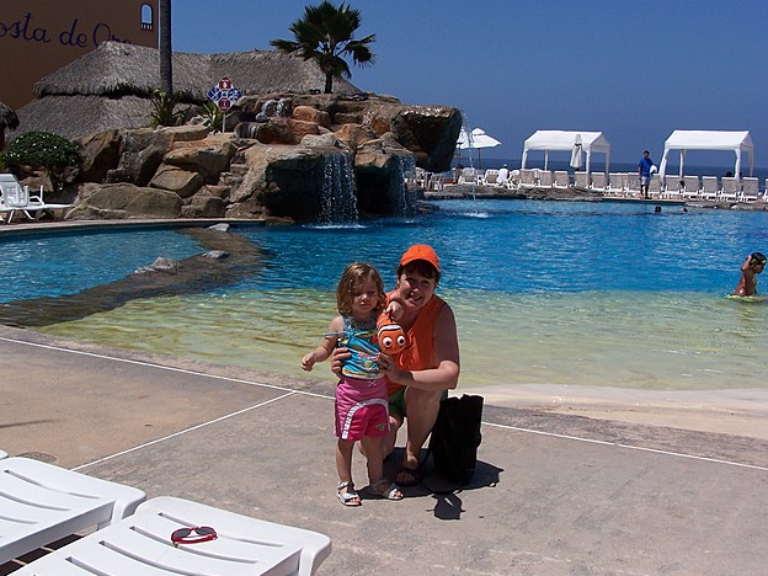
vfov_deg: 35.1
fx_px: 910
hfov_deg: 45.8
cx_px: 375
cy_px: 293
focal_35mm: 41
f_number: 5.6
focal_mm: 6.7
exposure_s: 1/1000
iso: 80
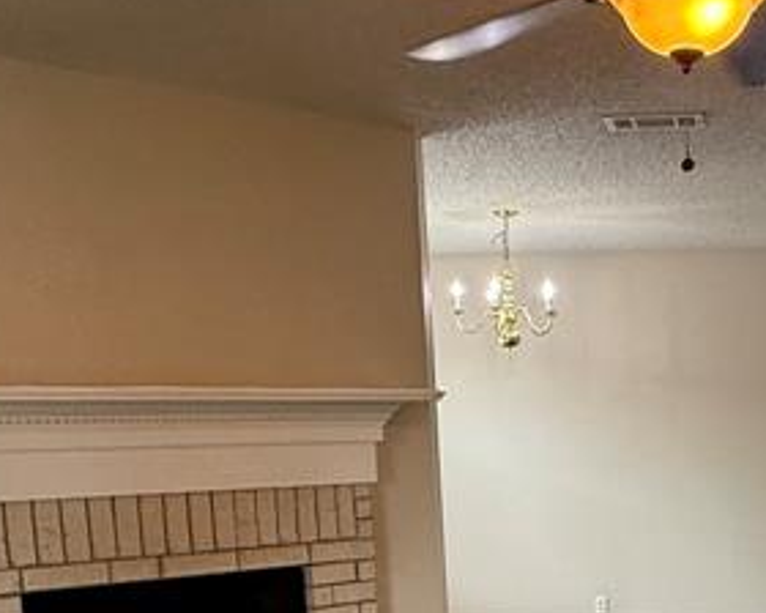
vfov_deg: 28.3
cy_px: 621
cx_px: 662
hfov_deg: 35.5
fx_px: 1134
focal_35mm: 50
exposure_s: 1/120
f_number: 2.2
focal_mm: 2.22
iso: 250
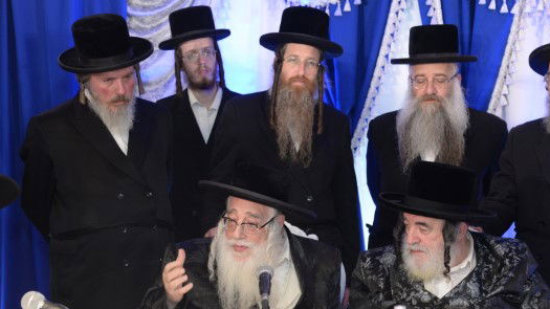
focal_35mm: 79
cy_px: 217
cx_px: 225
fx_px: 1152
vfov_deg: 15.2
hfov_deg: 26.8
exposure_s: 1/100
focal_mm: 55
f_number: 4.5
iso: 1600
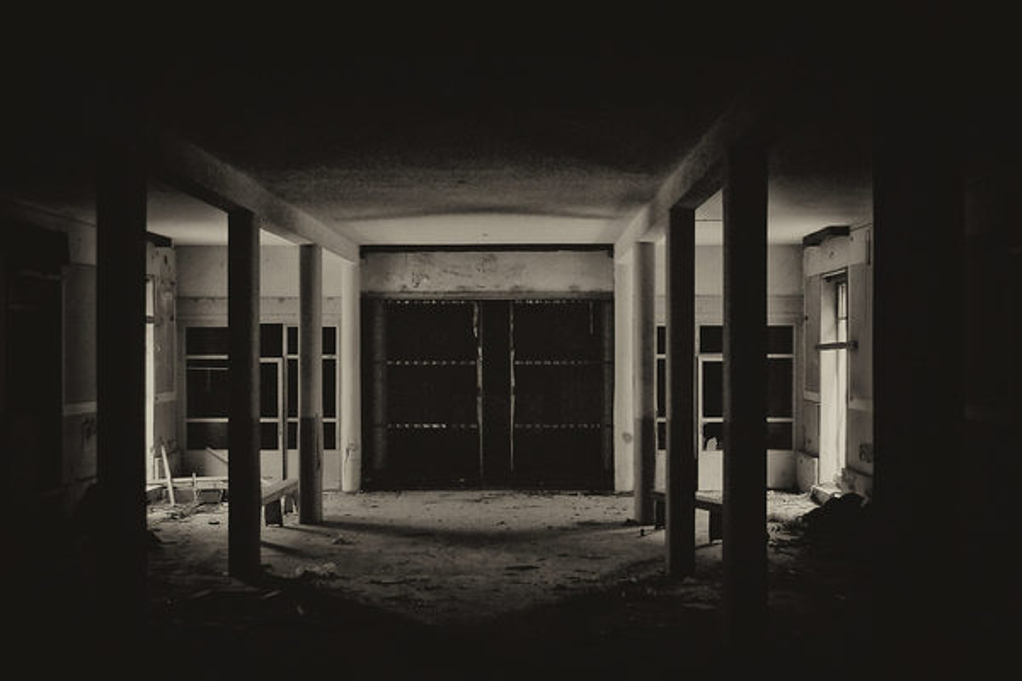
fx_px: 1277
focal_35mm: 45
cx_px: 511
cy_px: 340
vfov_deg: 29.9
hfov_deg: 43.6
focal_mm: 30
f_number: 5
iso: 100
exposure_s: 1/100
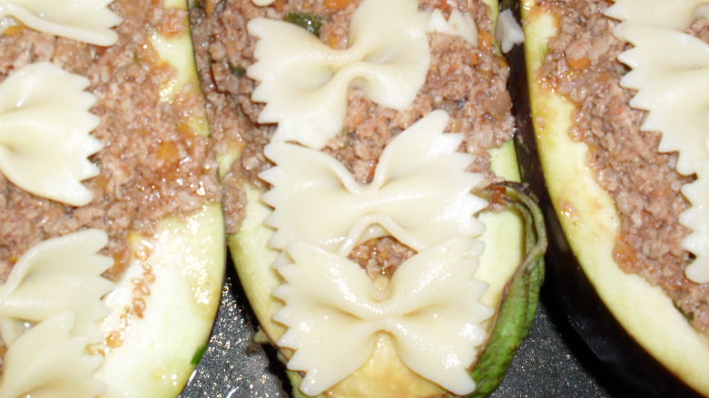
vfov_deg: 23.5
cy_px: 69
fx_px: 940
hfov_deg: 41.2
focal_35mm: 50
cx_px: 306
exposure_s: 1/45
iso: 200
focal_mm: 6.3
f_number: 3.2
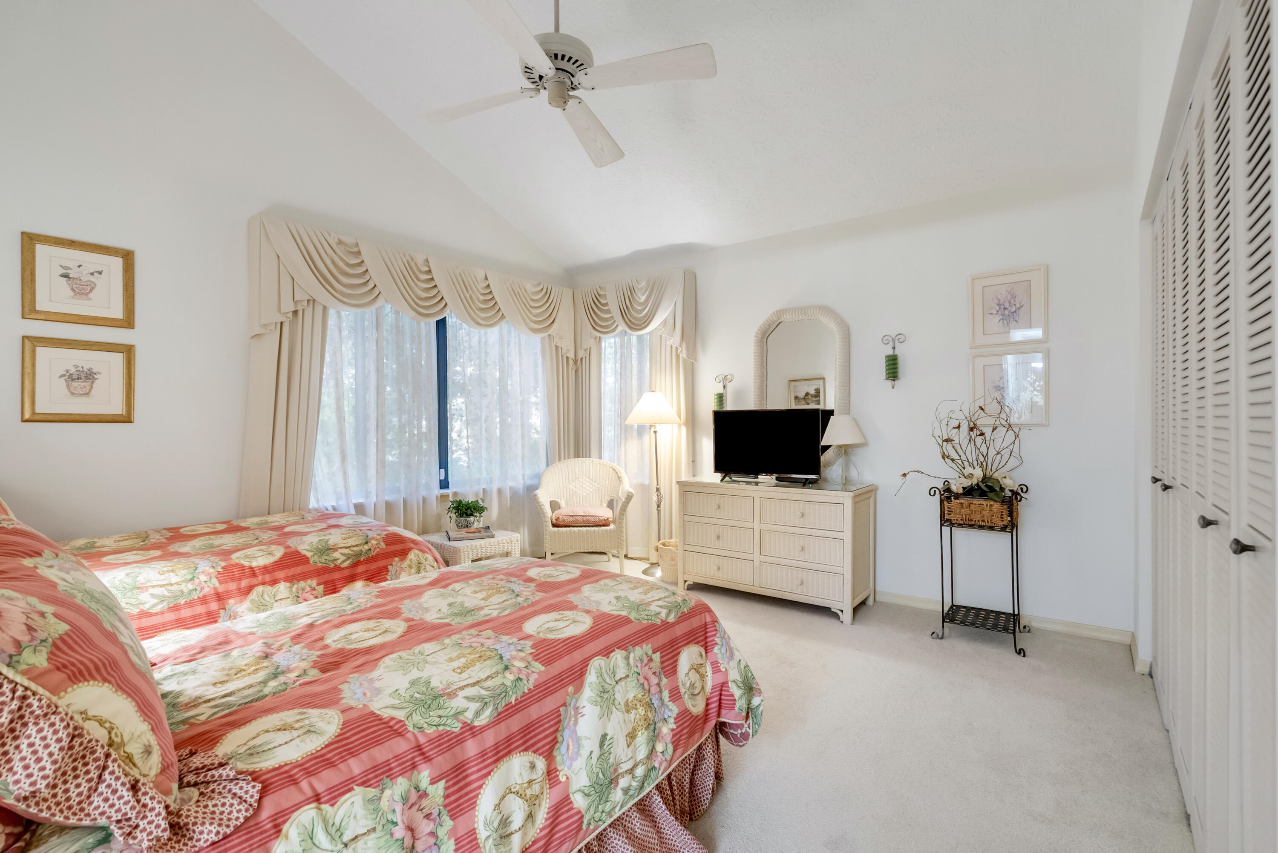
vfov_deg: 73.8
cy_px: 426
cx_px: 639
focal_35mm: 16
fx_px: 568
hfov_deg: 96.7
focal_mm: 16
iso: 1600
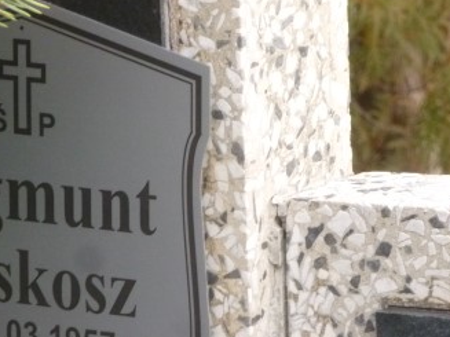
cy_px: 325
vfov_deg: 3.9
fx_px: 4990
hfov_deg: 5.2
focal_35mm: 384
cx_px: 184
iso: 400
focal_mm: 35
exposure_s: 1/100
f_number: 5.7
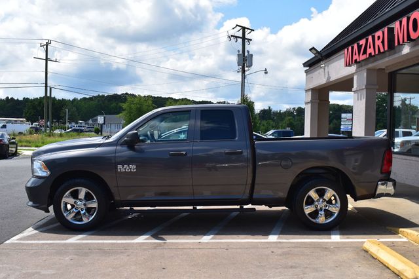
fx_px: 454
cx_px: 210
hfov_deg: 49.6
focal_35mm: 39
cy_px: 140
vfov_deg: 34.2
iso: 320
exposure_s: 1/500
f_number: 11
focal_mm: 26
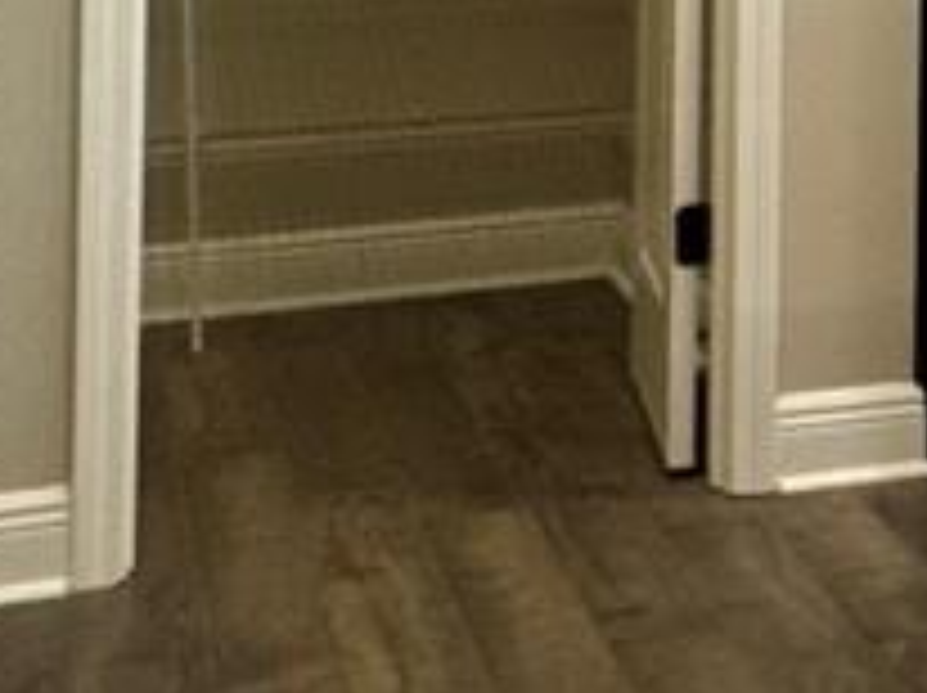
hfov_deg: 14.3
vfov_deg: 12.9
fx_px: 2916
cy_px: -333
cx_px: 1984
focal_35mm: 109
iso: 200
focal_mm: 2.22
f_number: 2.2
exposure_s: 1/120
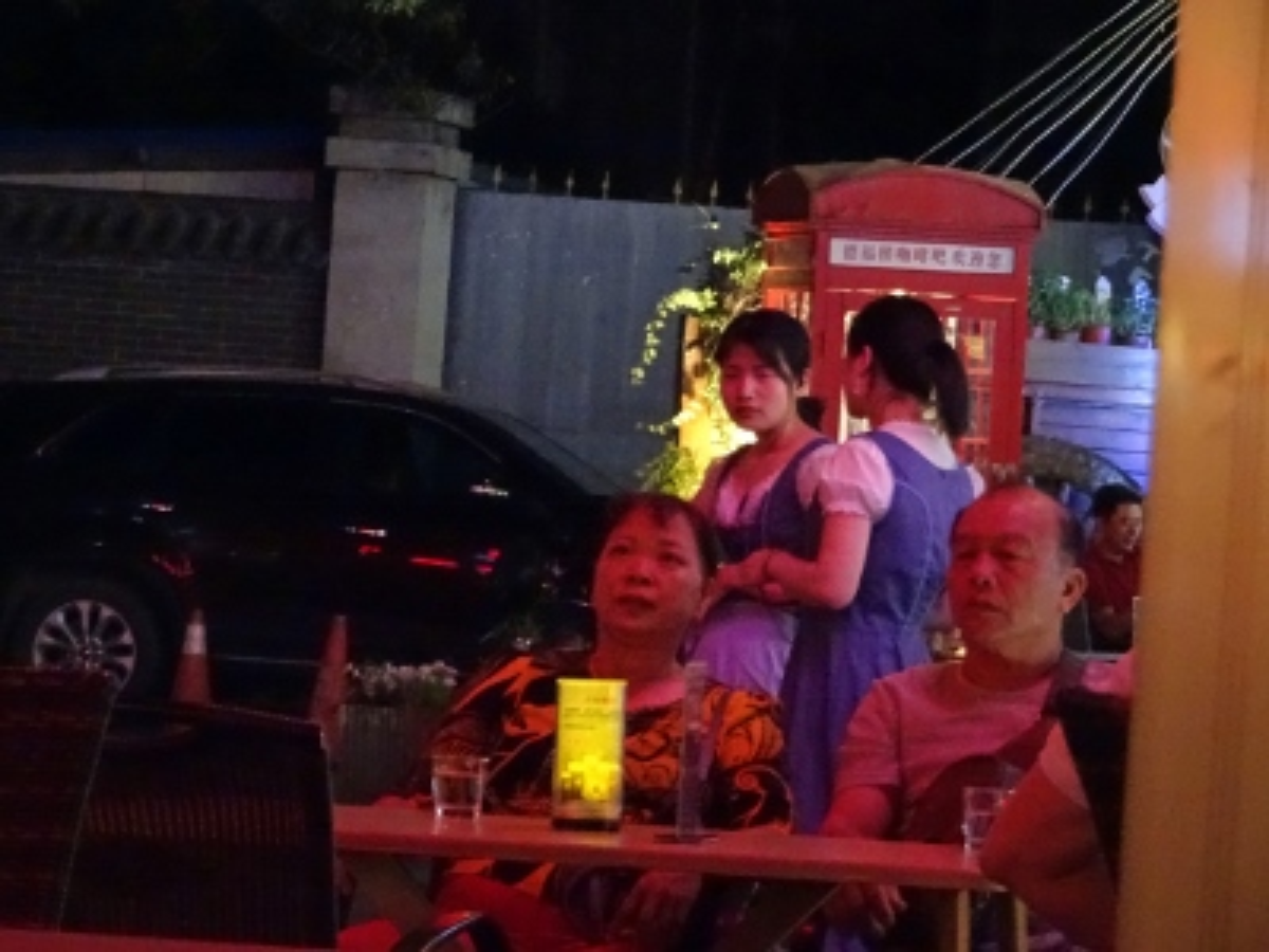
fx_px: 5829
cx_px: 634
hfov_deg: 12.4
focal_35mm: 159
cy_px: 476
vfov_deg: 9.3
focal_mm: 27.16
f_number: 5.6
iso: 3200
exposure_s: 1/10
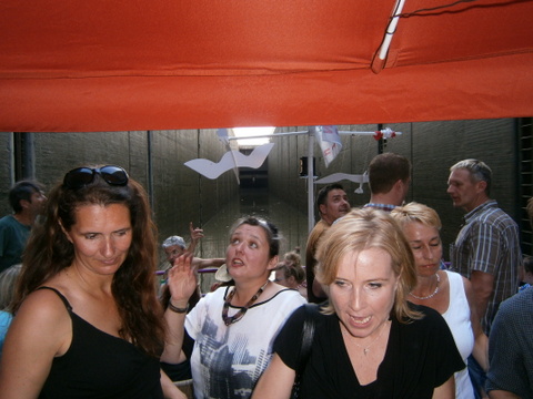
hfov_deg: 67.3
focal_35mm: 26
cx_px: 266
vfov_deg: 53.1
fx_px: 400
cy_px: 200
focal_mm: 4.7
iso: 125
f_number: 2.8
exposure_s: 1/30
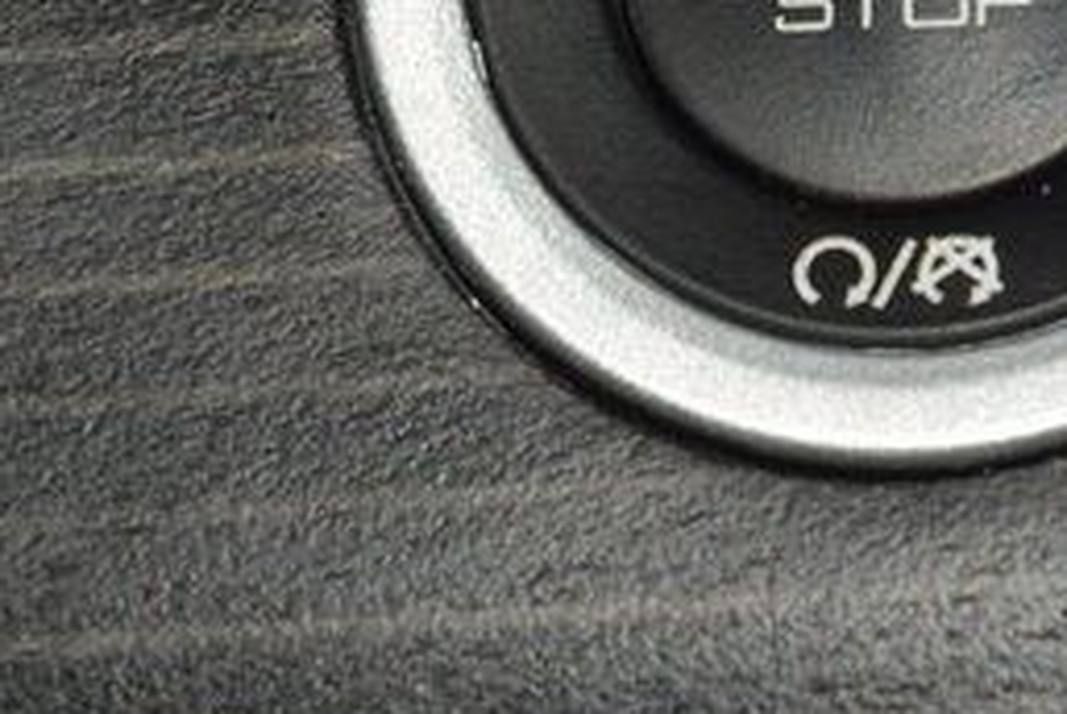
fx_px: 12403
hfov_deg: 4.9
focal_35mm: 418
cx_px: 851
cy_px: -77
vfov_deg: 3.3
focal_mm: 70
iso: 100
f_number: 8
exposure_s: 1/125
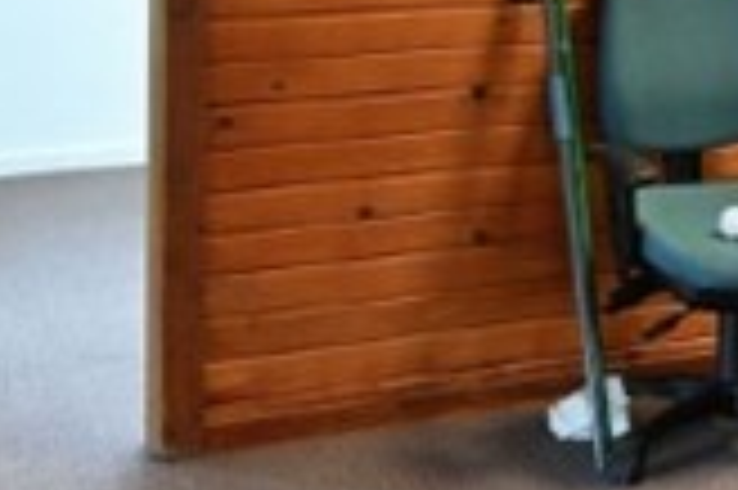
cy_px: -243
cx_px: 1058
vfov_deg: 12.3
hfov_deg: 17.6
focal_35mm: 106
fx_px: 2171
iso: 250
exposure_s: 1/10
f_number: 5.6
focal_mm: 16
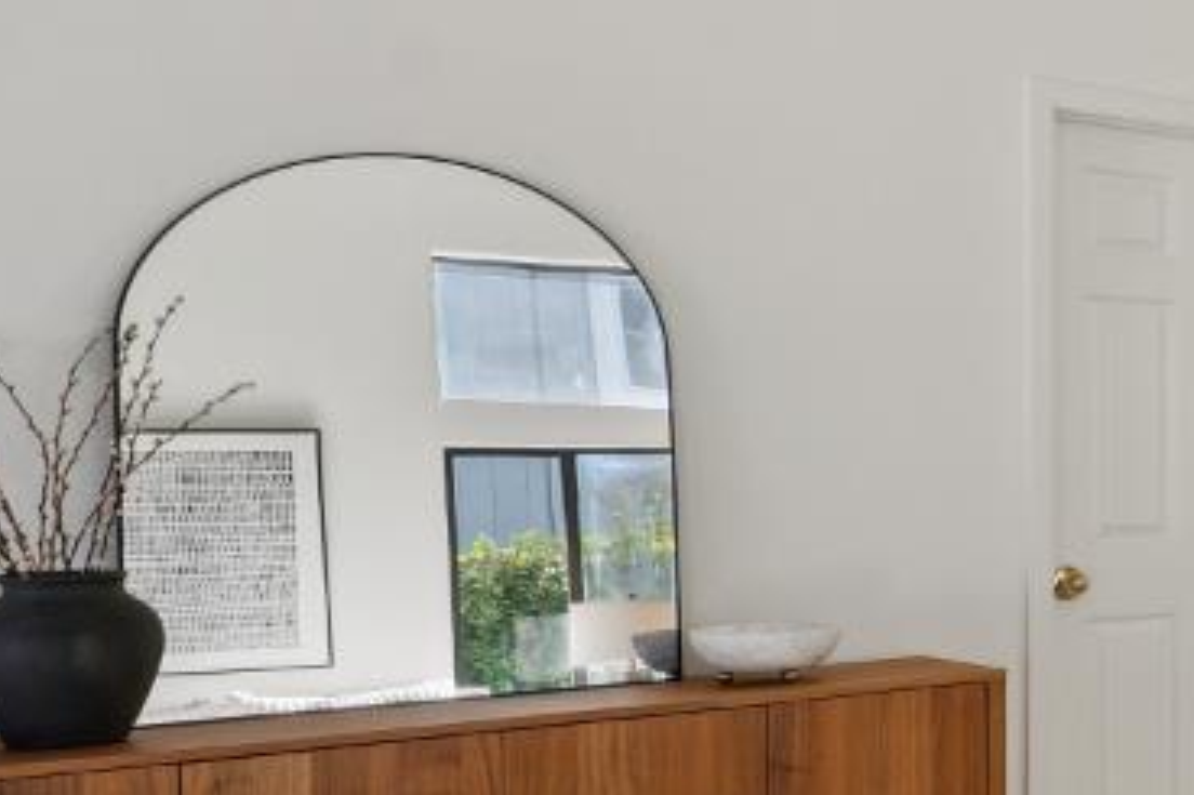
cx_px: 2128
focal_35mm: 53
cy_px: 477
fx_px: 1757
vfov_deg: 25.4
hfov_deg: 22.5
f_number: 8
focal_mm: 13
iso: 400
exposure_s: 1/100
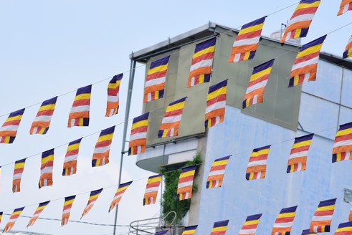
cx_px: 174
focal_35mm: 139
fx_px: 1360
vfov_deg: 9.9
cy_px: 150
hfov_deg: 14.7
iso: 100
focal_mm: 105
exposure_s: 1/200
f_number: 8
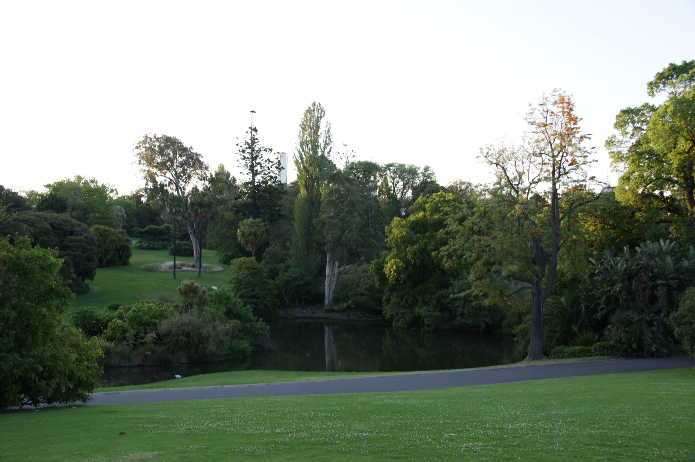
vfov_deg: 39.9
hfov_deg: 57.3
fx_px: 637
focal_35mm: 33
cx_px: 348
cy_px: 231
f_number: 5.6
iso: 100
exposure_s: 1/60
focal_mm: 22
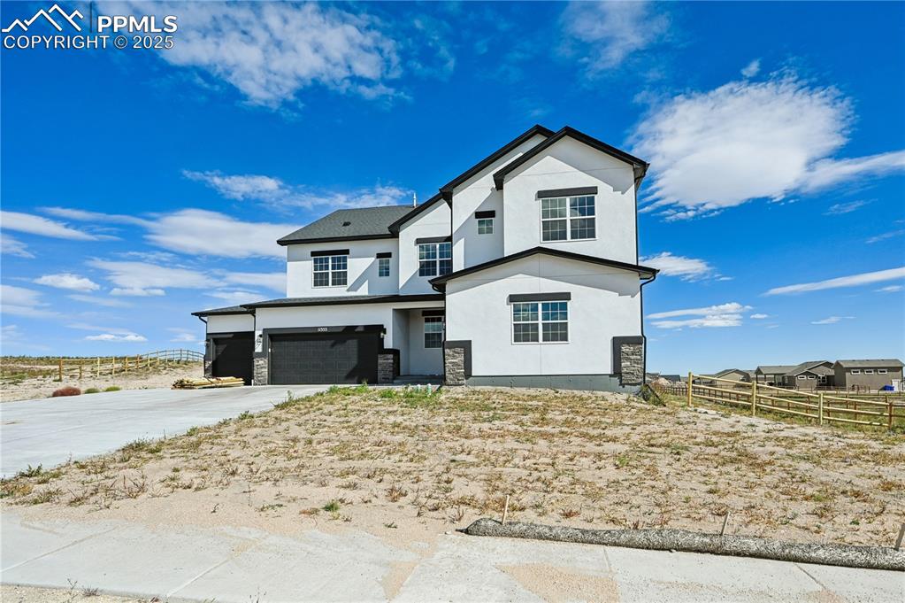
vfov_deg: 67.3
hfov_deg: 90.0
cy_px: 302
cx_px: 452
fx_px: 452
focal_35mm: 18
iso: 320
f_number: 5.6
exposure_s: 1/3200
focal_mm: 18
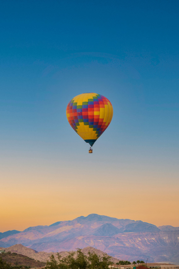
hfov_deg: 5.3
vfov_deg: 7.9
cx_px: 90
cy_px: 134
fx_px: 1935
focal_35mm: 260
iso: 320
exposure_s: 1/320
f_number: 6.3
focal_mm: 173
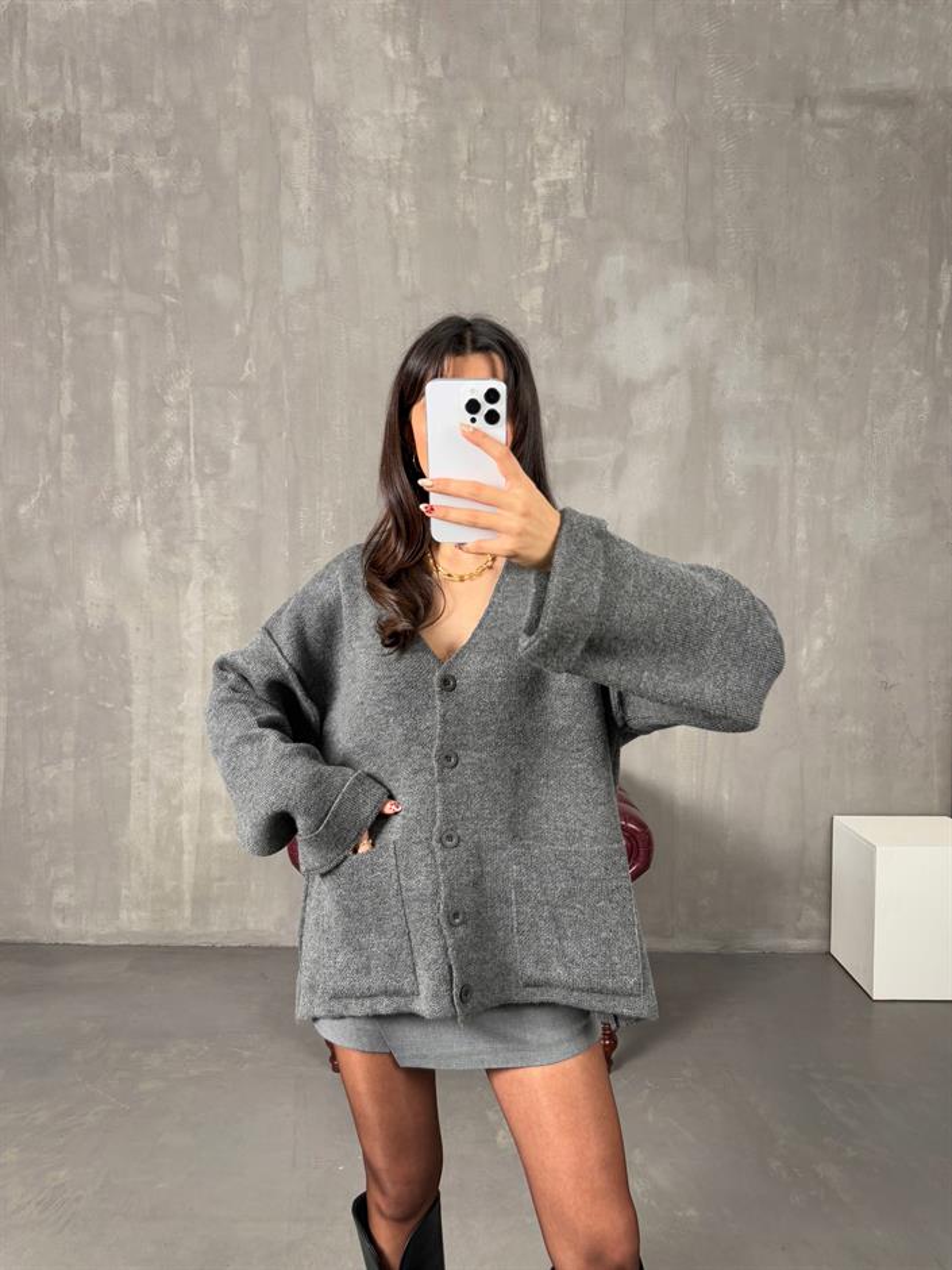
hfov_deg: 56.8
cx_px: 476
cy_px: 635
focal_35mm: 24
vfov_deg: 71.6
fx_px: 880
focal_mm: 6.76
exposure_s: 1/121
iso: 200
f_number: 1.78
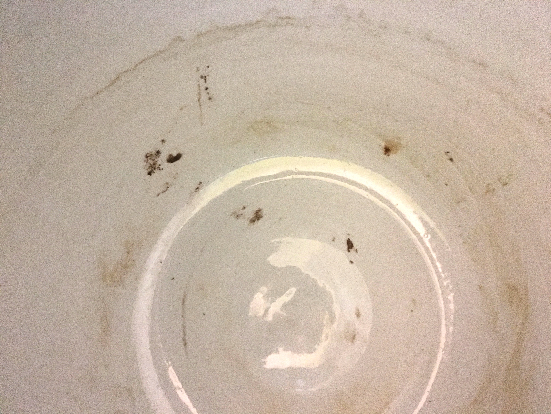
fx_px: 462
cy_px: 207
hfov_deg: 61.7
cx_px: 276
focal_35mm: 29
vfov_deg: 48.2
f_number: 2.2
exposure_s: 1/15
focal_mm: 4.15
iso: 500
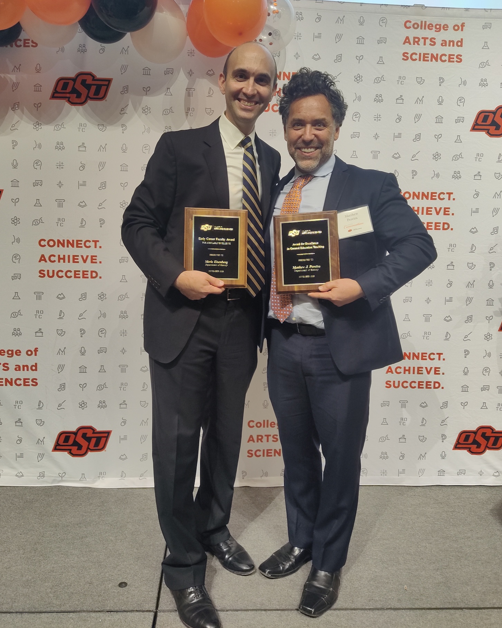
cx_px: 248
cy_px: 284
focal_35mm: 29
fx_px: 539
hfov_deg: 50.0
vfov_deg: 60.3
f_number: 1.79
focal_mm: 4.71
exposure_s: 1/50
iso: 283
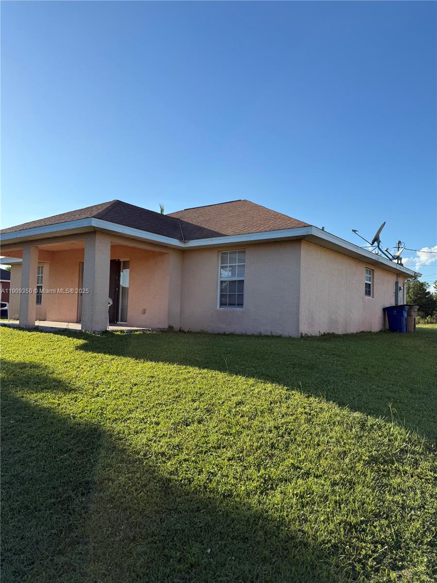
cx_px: 218
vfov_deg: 71.6
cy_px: 292
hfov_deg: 56.8
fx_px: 404
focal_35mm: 24
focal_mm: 6.76
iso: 80
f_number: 1.78
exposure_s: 1/2703
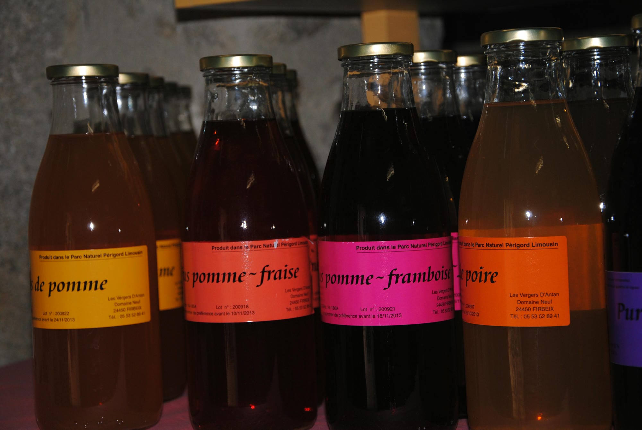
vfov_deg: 15.8
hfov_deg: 23.4
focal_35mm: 87
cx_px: 321
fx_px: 1553
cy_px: 215
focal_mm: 58
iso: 200
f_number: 5
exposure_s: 1/60
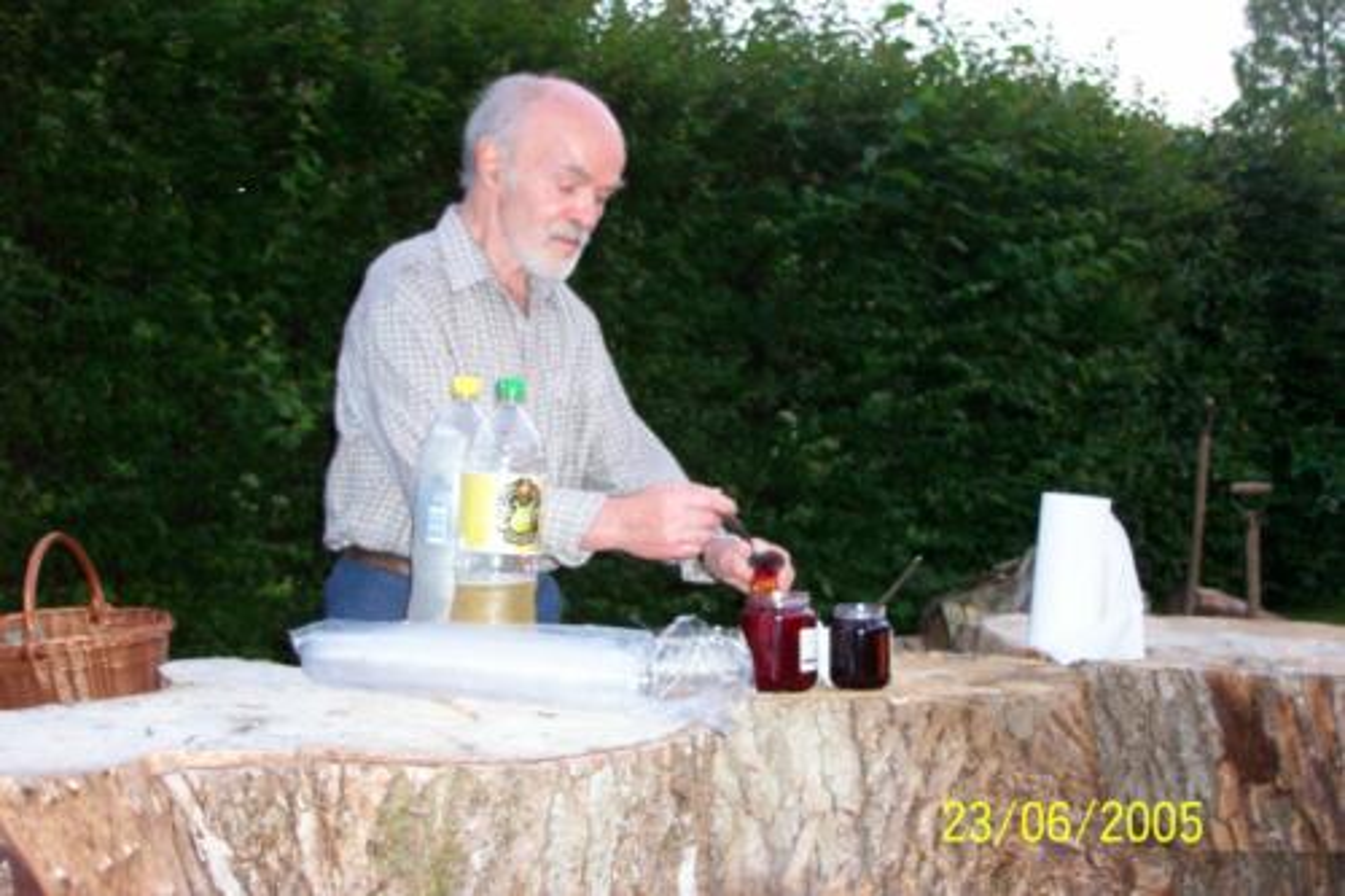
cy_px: 448
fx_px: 1307
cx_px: 672
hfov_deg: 54.5
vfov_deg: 37.8
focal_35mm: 35
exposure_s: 1/30
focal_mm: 7.5
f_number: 2.8
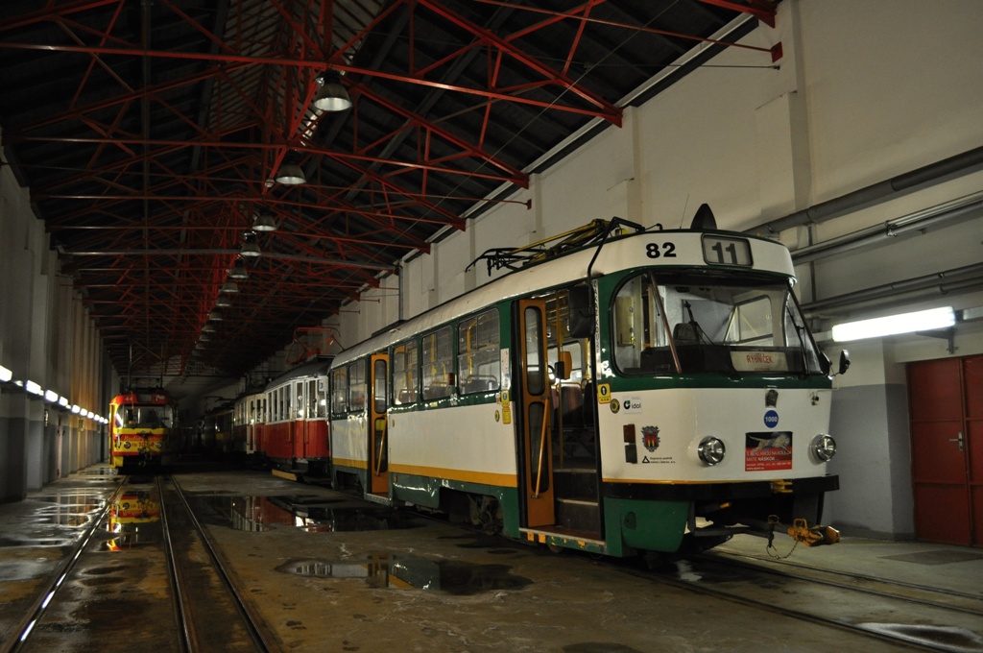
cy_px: 326
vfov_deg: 39.9
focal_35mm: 33
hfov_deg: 57.3
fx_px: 900
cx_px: 492
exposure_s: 1/50
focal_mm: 22
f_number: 3.8
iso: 800
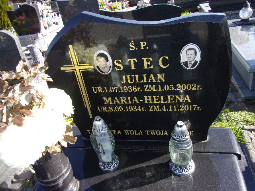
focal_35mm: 28
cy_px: 96
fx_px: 206
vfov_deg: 49.7
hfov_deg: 63.4
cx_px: 128
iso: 80
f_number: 3.9
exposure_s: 1/200
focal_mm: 5.1
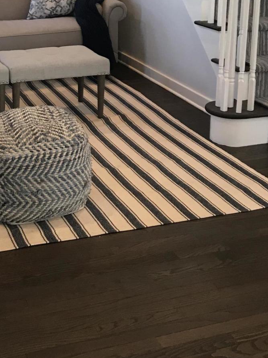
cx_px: 63
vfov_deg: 29.1
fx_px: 650
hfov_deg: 23.0
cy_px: 18
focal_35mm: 63
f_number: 1.8
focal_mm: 3.99
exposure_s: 1/30
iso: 25
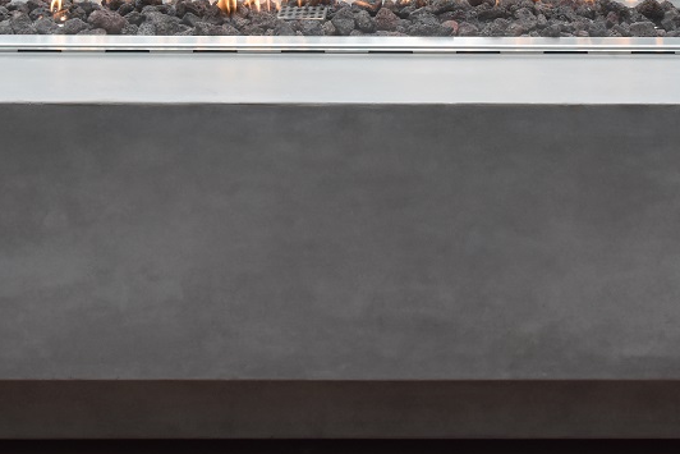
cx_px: 401
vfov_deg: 12.3
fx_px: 2078
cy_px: -26
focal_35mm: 110
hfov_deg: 18.6
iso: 800
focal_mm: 26
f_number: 8
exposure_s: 1/500
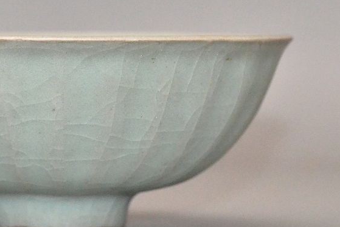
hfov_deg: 6.6
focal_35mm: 312
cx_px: 64
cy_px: 84
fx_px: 2947
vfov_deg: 4.4
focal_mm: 105
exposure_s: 1/30
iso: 6400
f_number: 6.3
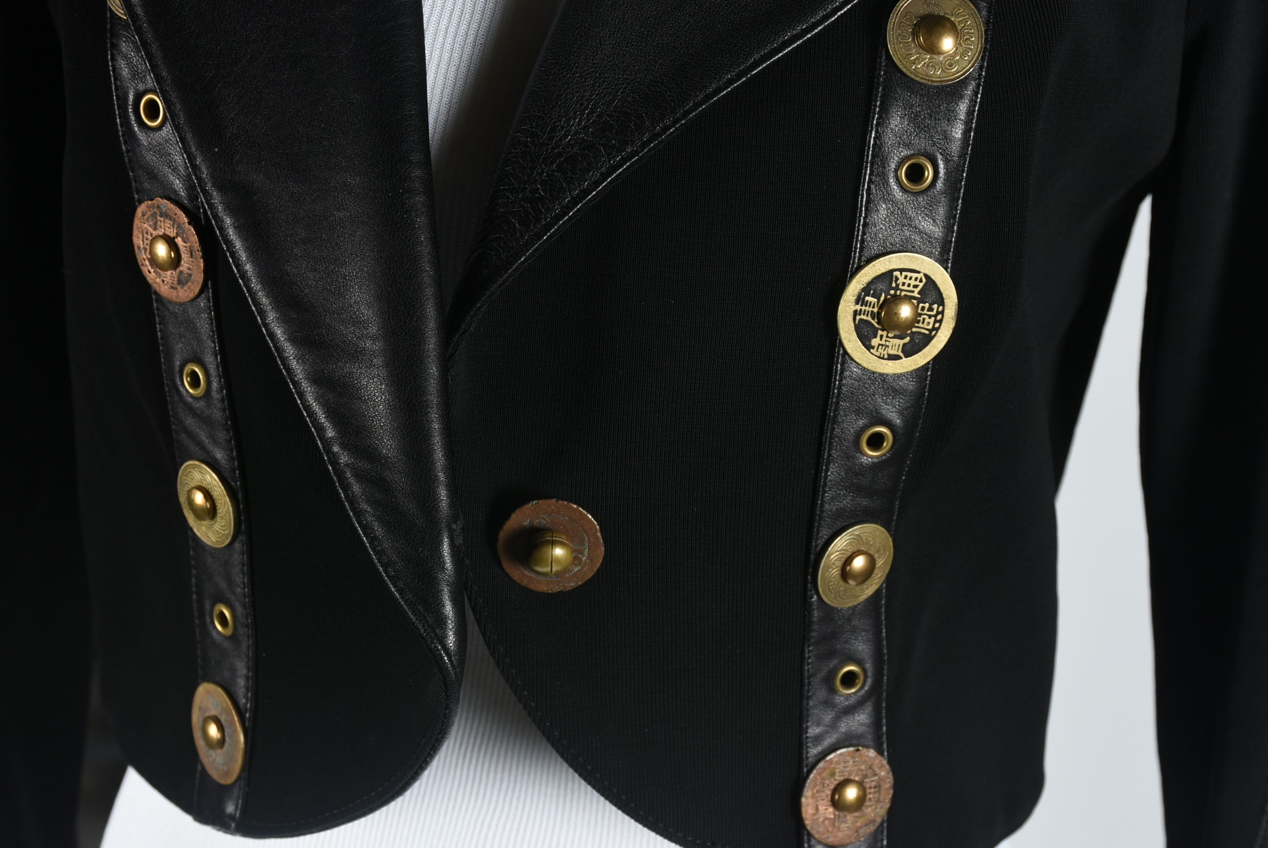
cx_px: 634
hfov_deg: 28.1
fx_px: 2538
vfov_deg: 19.0
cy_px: 424
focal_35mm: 72
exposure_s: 1/125
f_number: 10
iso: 200
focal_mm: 48
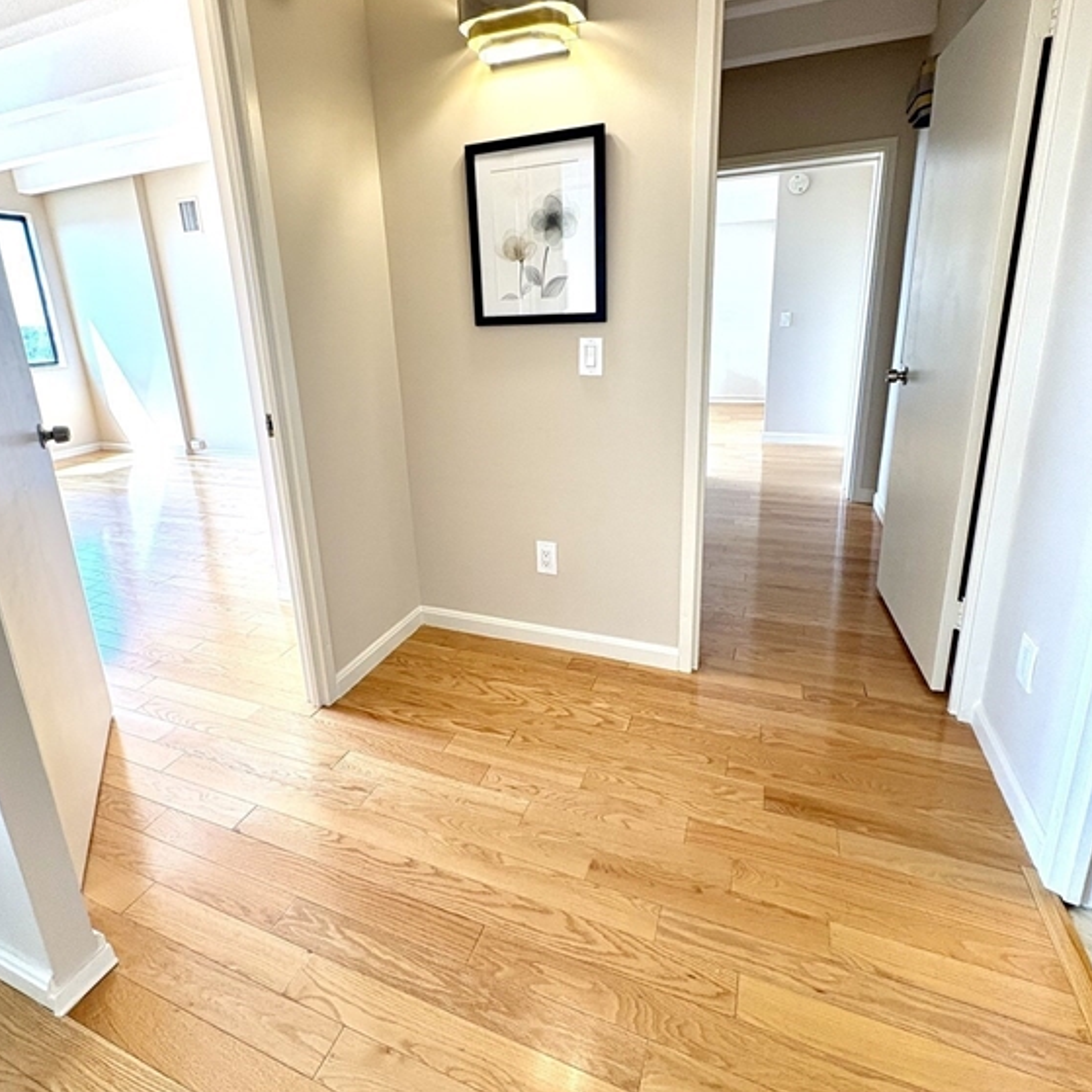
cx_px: 535
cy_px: 465
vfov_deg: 83.4
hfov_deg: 84.0
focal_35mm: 17
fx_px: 607
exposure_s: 1/120
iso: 200
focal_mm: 2.22
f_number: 2.2
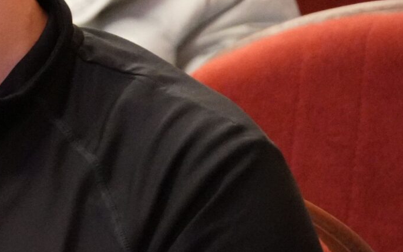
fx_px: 8392
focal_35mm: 764
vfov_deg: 1.7
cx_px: -327
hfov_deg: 2.7
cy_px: 40
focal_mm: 134
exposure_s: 1/15
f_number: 5.6
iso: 6400
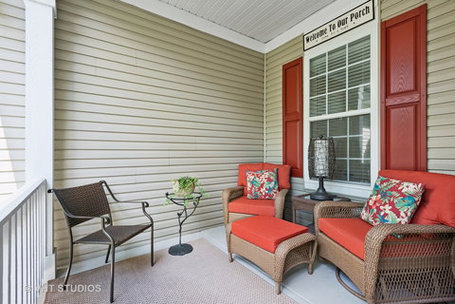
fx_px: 215
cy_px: 152
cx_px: 228
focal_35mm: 17
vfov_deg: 70.4
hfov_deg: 93.3
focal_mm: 17
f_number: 8
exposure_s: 1/60
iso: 400
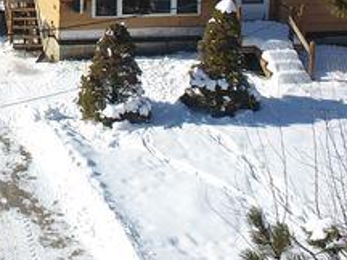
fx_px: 742
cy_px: -169
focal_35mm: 74
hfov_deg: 24.1
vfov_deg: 17.2
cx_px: -61
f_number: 2.8
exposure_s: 1/986
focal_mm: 3.61
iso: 100
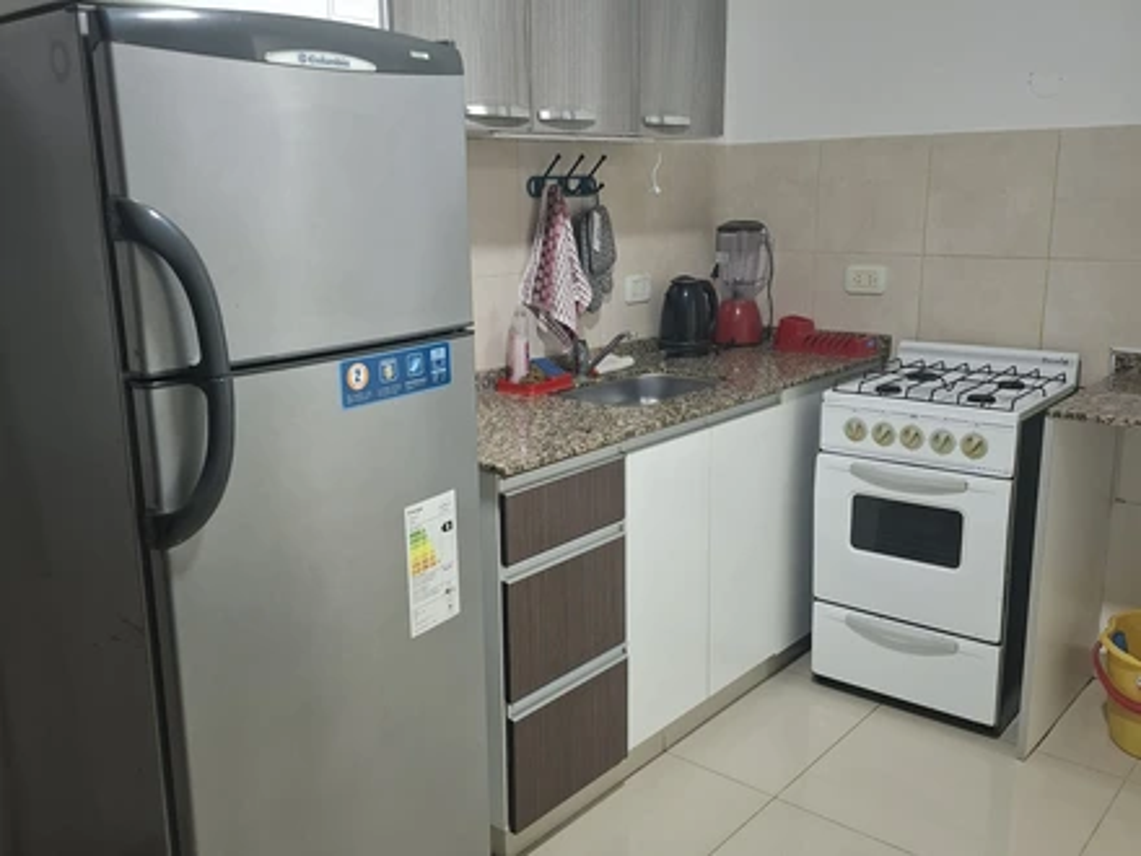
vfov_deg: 58.9
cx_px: 570
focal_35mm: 23
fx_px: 758
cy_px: 428
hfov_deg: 73.9
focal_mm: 5.54
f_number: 1.8
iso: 320
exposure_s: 1/33
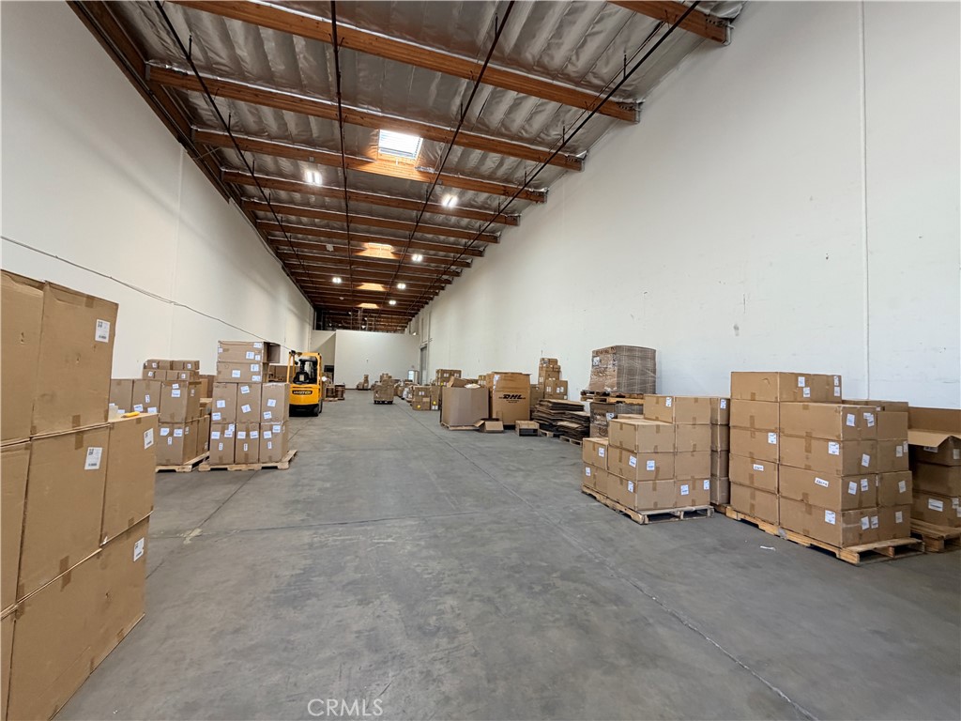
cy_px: 360
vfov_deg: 85.7
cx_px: 480
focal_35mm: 14
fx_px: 389
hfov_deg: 102.1
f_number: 2.2
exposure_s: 1/121
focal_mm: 2.22
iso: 160
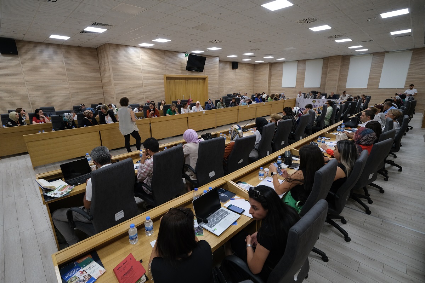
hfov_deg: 93.3
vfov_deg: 70.4
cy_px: 142
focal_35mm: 17
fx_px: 201
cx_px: 212
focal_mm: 11.2
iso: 800
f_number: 2.8
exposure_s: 1/100
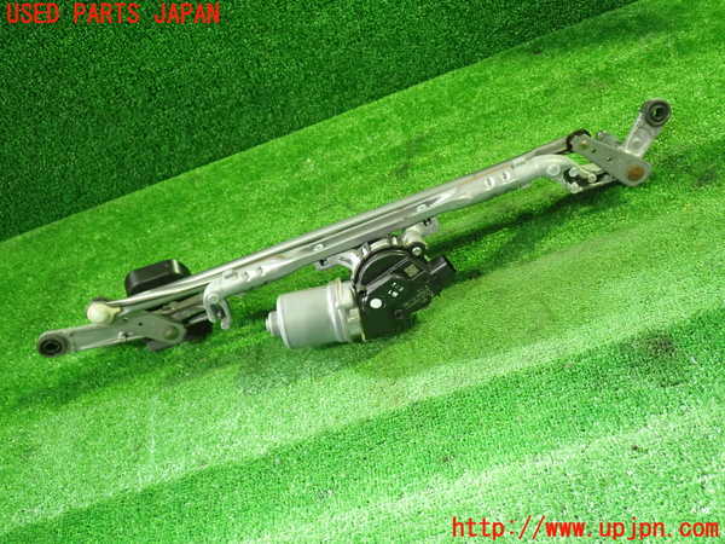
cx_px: 362
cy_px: 272
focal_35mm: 30
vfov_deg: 46.8
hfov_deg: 60.0
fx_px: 628
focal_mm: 5.4
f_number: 2.3
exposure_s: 1/30
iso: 640
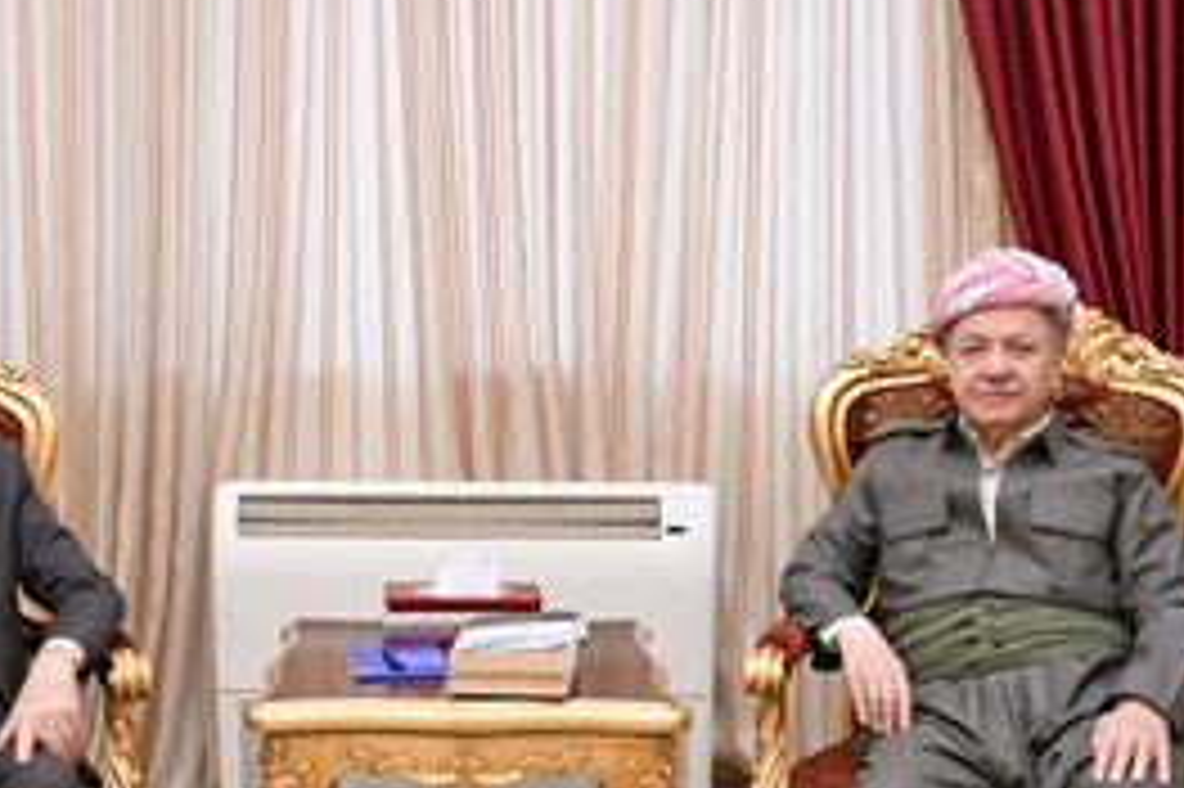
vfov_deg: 23.1
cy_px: 606
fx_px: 1905
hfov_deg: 34.4
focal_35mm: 58
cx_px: 464
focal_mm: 30.5
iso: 800
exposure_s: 1/40
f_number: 3.2
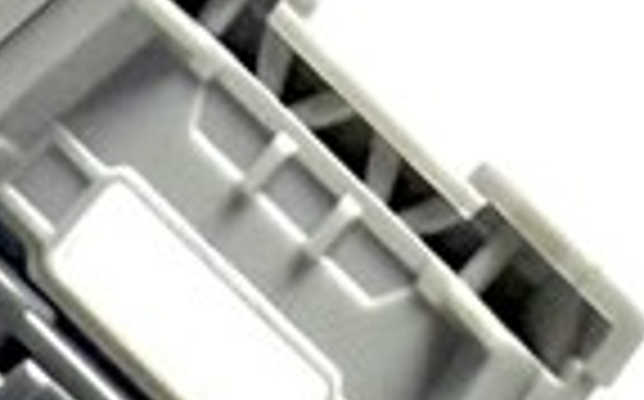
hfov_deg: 9.2
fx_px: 3752
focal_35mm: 214
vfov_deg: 4.8
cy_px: 2139
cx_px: -630
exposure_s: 1/121
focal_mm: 2.22
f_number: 2.2
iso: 100
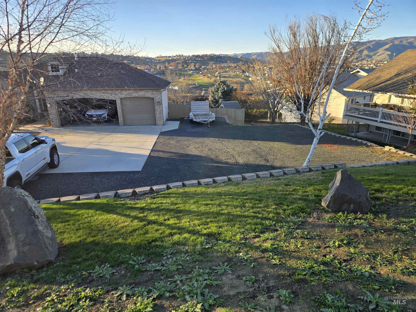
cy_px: 156
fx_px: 276
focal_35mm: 23
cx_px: 208
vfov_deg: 58.9
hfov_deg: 73.9
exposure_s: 1/462
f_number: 1.8
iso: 25
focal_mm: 5.4
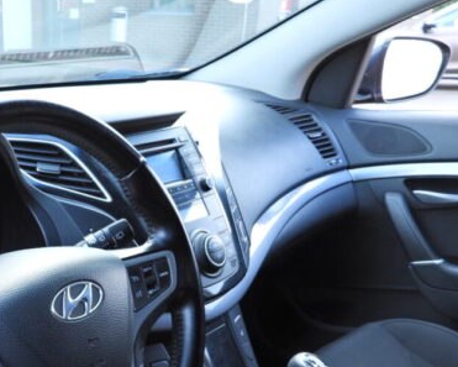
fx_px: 610
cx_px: 72
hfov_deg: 39.0
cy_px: 321
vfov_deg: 32.0
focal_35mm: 45
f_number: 2.8
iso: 100
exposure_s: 1/60
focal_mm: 4.3
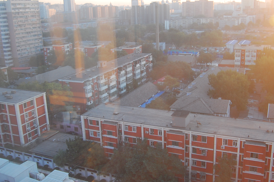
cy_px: 83
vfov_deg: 35.8
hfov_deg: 51.9
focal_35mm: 37
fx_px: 281
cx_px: 144
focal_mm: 18
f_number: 4
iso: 400
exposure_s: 1/160
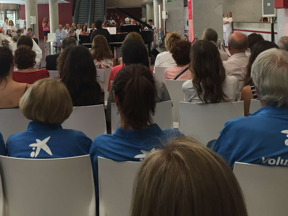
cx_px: 98
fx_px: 399
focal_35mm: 48
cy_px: 42
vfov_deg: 29.5
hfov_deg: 39.2
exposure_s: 1/33
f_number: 2.2
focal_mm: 4.15
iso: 32
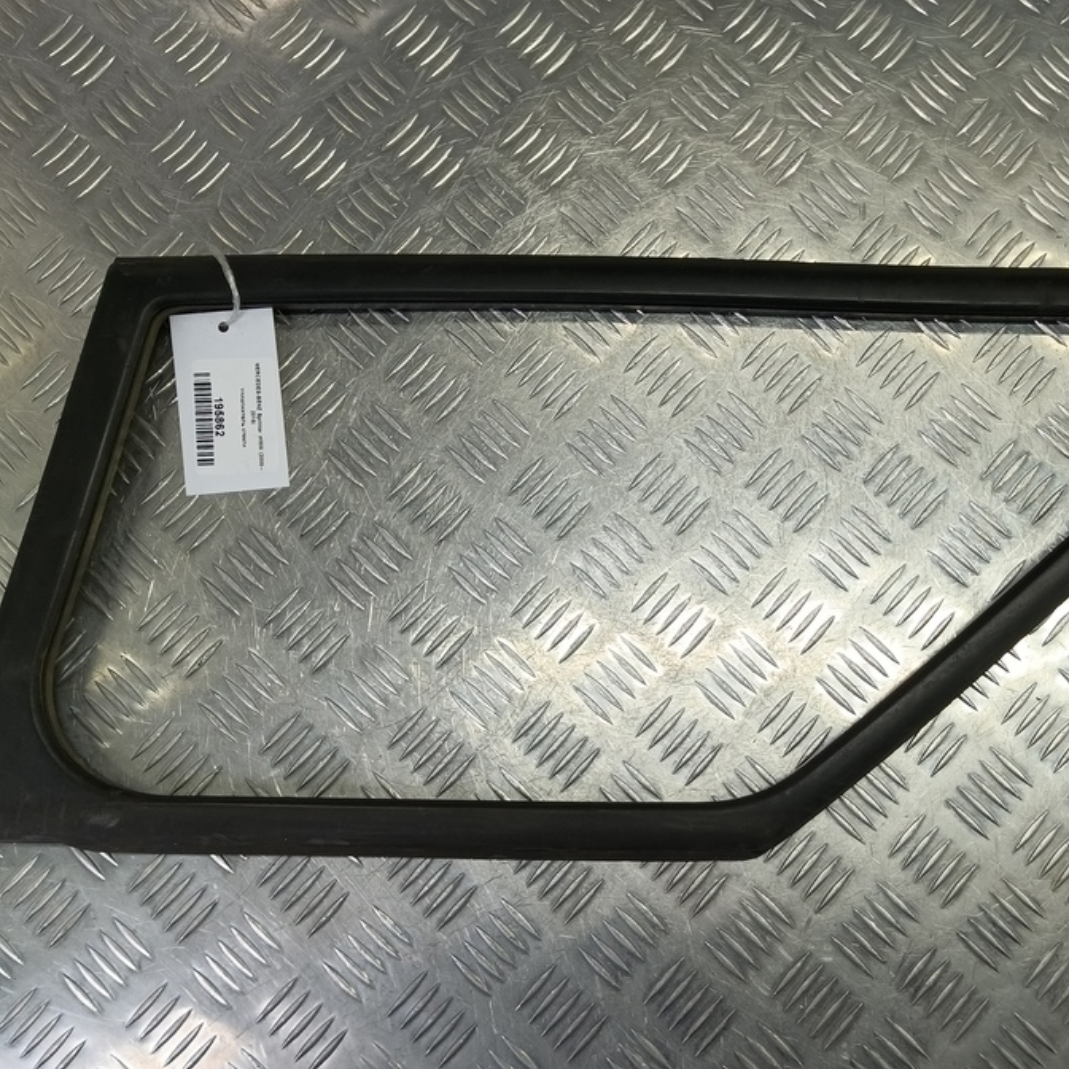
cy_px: 512
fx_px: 1083
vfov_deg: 52.5
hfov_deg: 52.0
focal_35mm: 31
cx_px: 665
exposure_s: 1/100
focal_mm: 4.11
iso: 137
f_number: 1.6
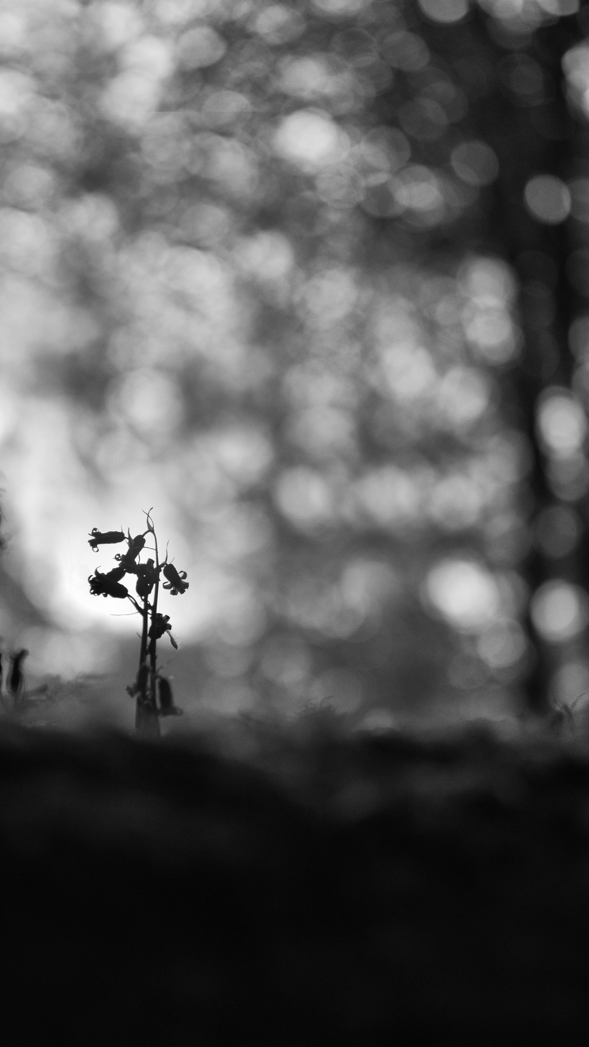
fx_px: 2638
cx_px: 271
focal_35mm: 95
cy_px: 525
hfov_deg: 12.7
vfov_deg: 22.5
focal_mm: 60
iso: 1000
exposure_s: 1/4000
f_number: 2.8
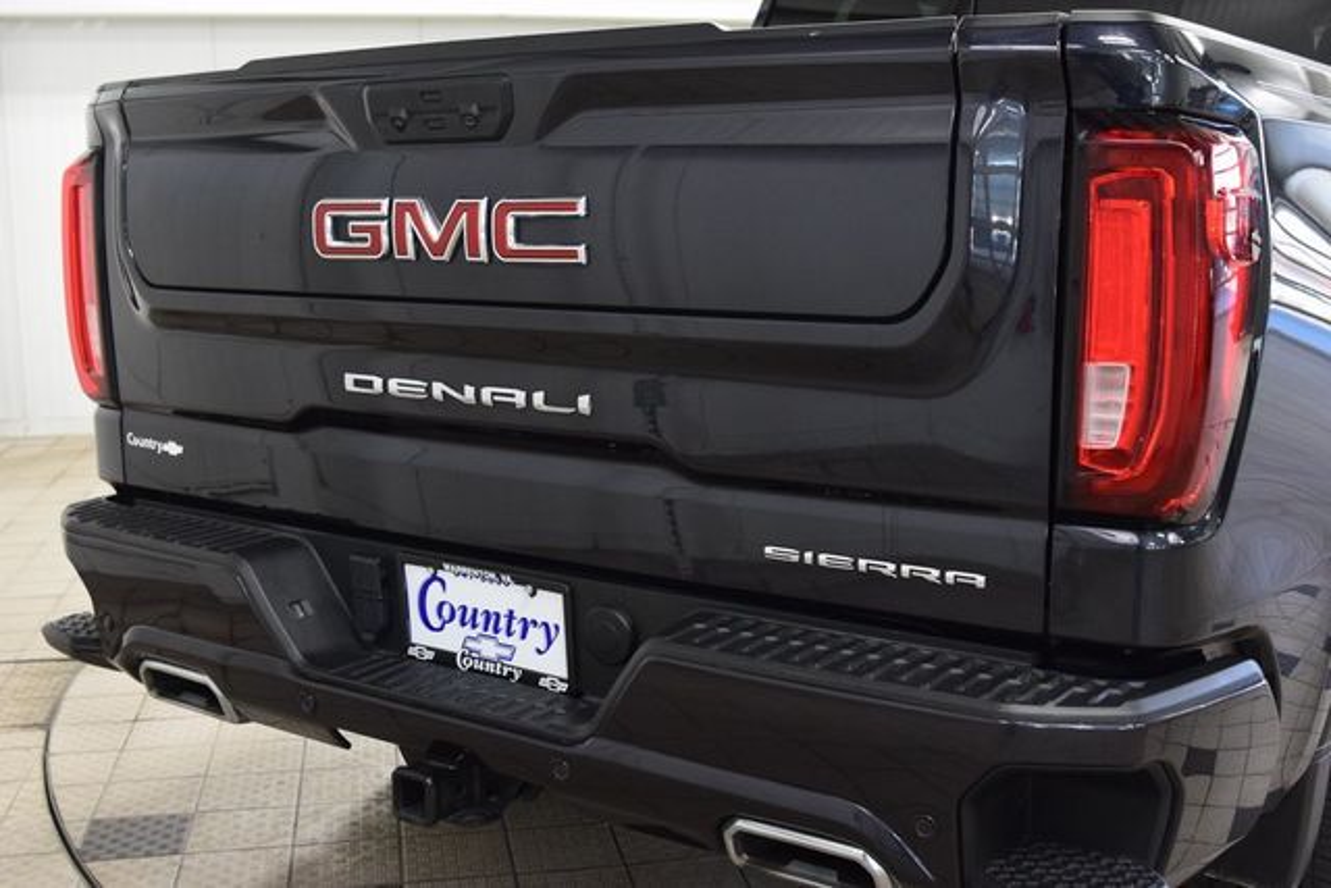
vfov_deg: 30.9
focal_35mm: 44
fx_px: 1609
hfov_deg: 45.0
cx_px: 666
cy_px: 444
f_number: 4.5
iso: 1600
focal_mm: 29
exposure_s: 1/60
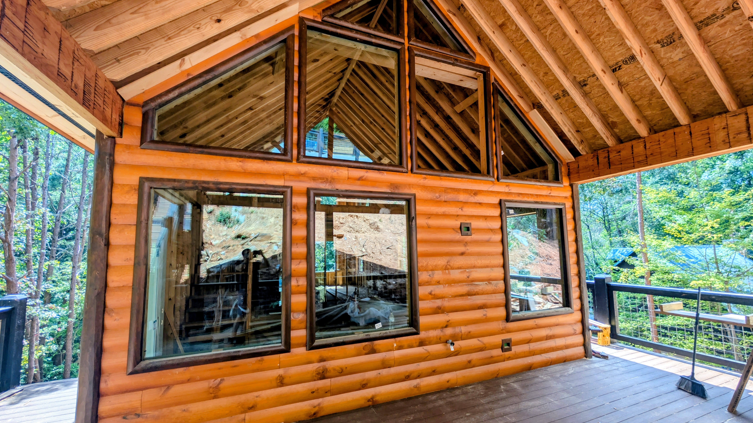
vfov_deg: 74.3
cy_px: 221
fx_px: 280
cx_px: 383
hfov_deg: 106.8
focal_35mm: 14
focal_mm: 2.02
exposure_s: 1/924
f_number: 1.7
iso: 57
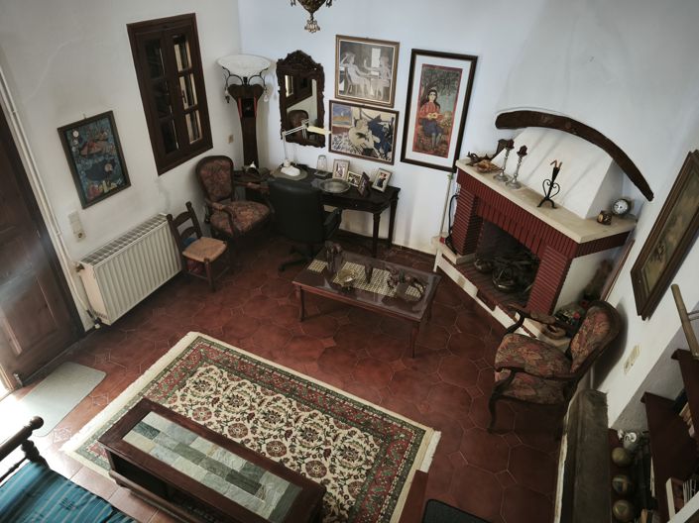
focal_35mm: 23
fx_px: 464
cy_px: 262
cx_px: 350
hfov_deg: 74.0
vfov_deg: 58.8
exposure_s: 1/50
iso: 500
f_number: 1.7
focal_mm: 5.35
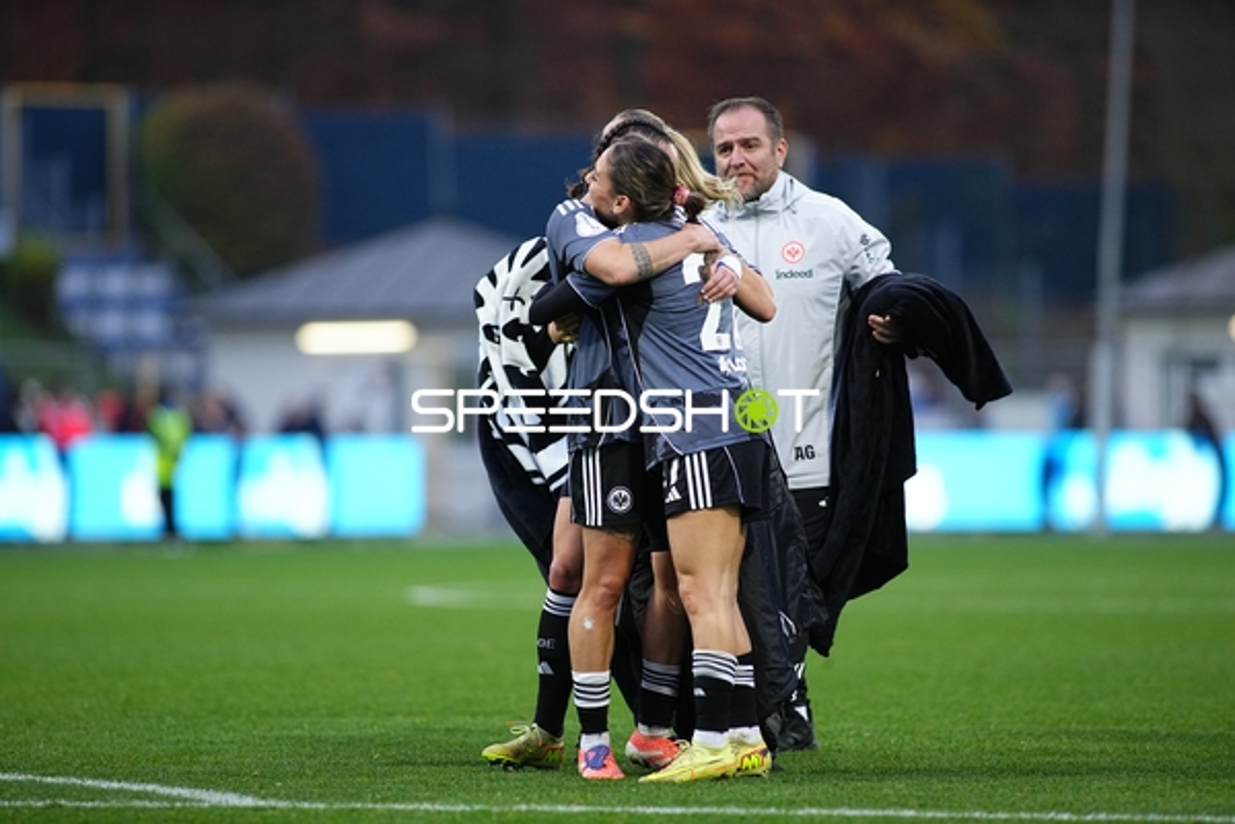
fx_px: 10291
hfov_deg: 6.9
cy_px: 412
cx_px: 618
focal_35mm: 300
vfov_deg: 4.6
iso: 2000
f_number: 2.8
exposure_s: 1/1600
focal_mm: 300
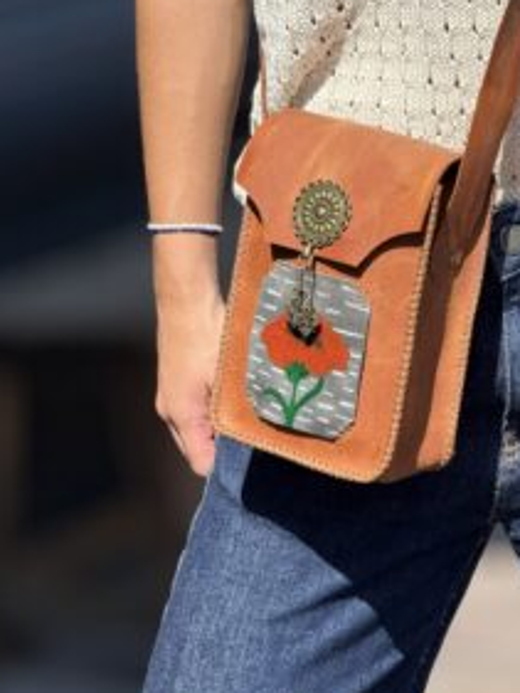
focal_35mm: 171
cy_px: 313
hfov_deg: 8.7
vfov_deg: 11.6
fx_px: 3422
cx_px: 347
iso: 64
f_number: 2.8
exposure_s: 1/1271
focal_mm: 15.66
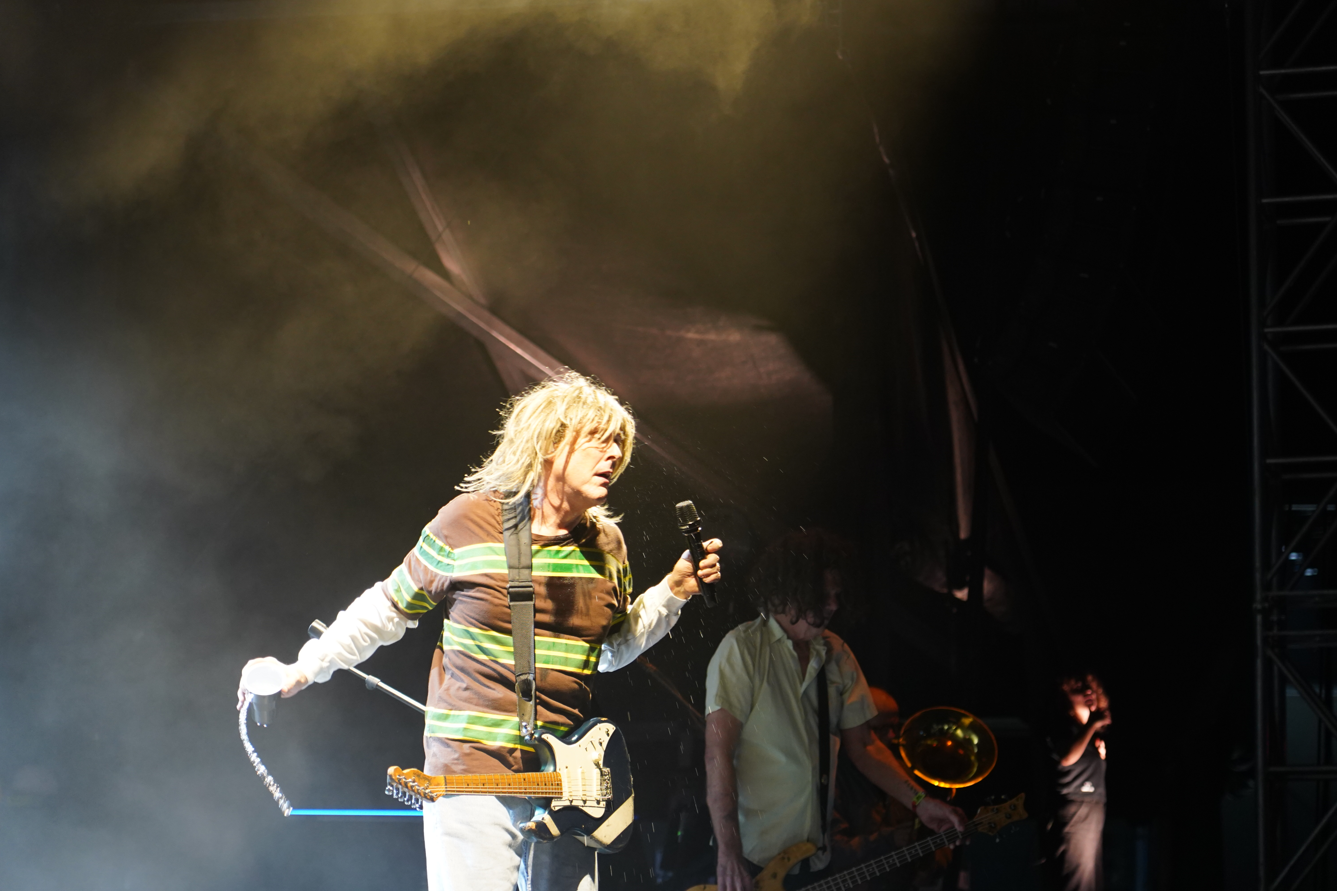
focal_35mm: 105
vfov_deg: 13.0
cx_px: 668
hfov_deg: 19.5
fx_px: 3899
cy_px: 446
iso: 2500
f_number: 4
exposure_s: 1/160
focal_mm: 105
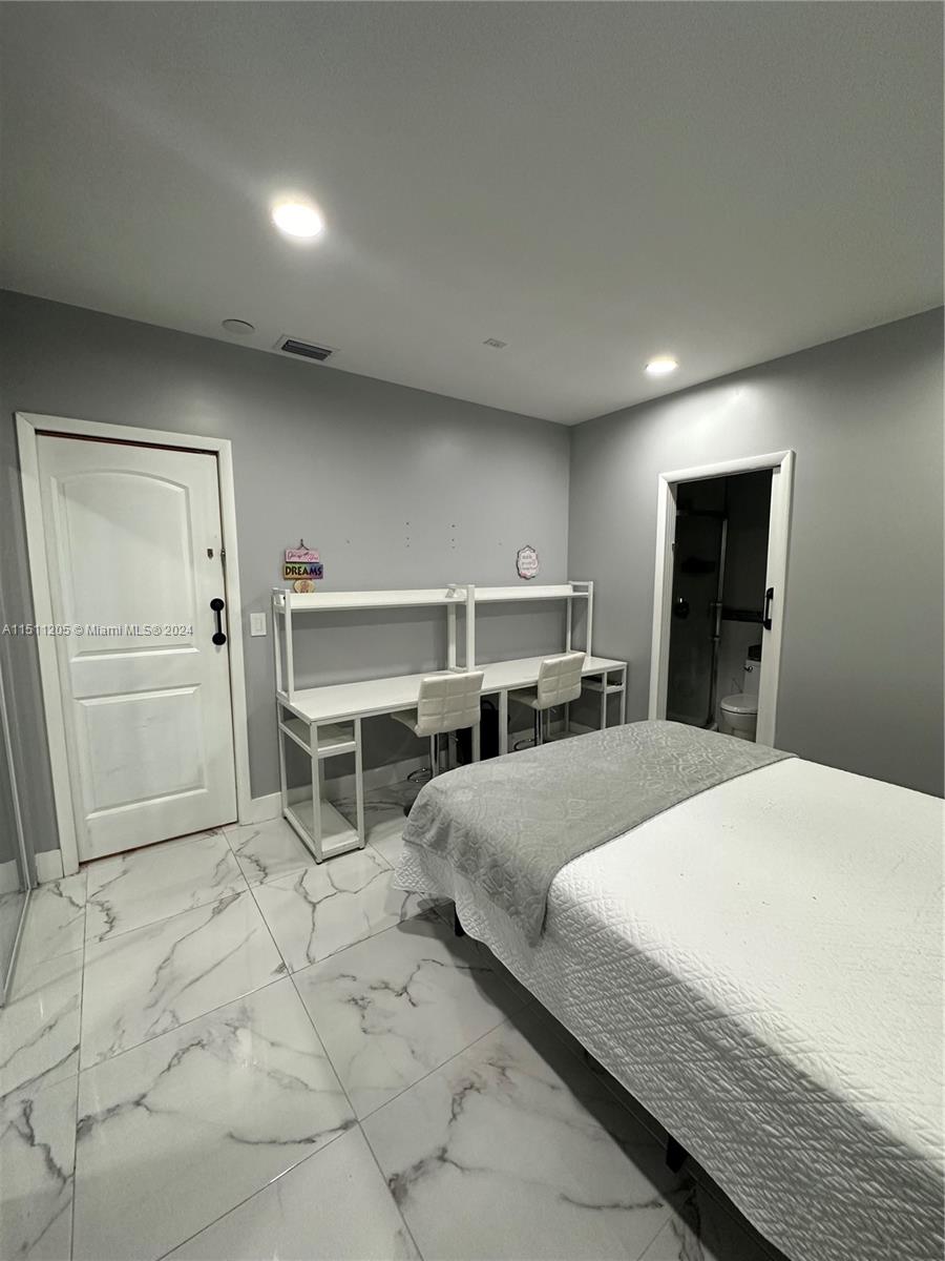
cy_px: 630
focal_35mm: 14
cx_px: 472
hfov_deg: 85.7
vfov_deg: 102.1
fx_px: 510
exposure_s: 1/120
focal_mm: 2.22
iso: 250
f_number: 2.2
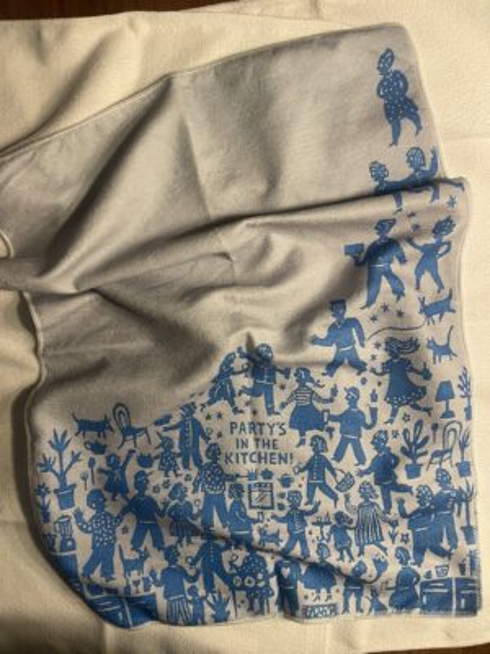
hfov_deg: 54.9
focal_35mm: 25
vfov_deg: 69.4
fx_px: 472
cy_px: 327
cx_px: 245
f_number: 1.6
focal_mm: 5.1
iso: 160
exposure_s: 1/50
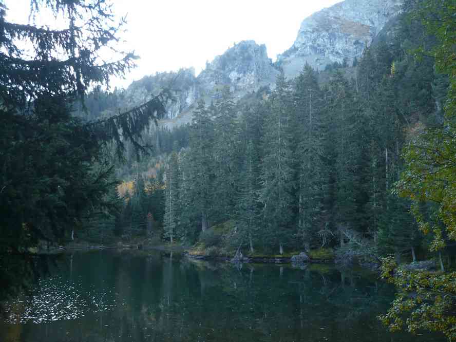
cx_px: 228
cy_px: 171
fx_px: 461
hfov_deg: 52.6
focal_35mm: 35
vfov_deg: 40.7
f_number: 2.8
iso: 100
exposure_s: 1/60
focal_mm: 5.8
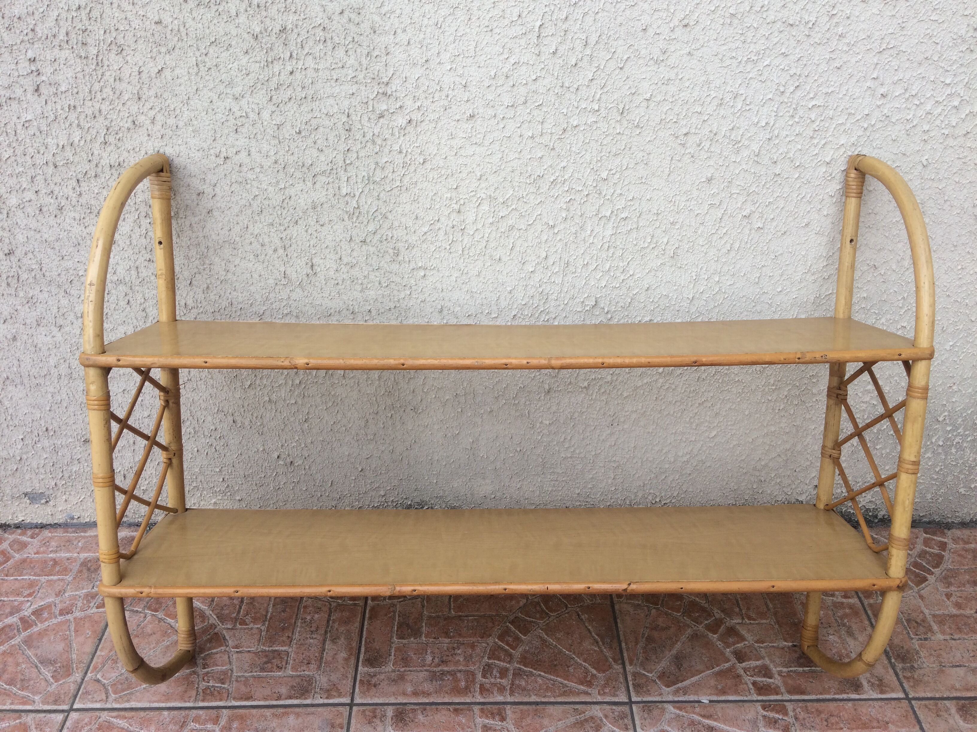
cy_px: 366
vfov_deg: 48.2
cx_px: 488
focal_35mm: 29
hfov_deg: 61.7
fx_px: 818
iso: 32
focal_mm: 4.15
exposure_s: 1/186
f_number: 2.2
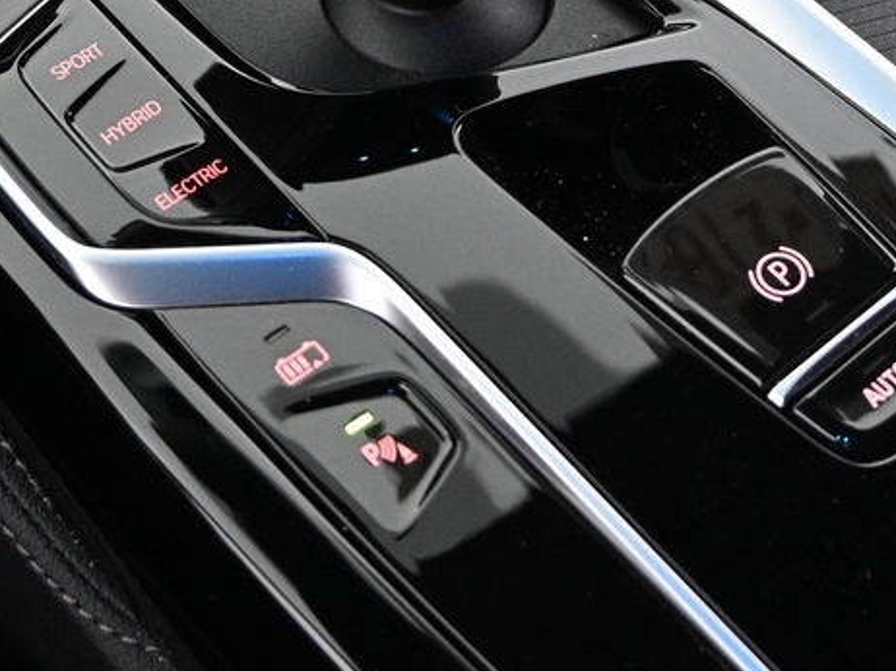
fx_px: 2096
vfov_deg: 17.7
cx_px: 446
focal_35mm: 81
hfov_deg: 24.1
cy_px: -37
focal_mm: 16
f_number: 3.5
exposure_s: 1/30
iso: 1600
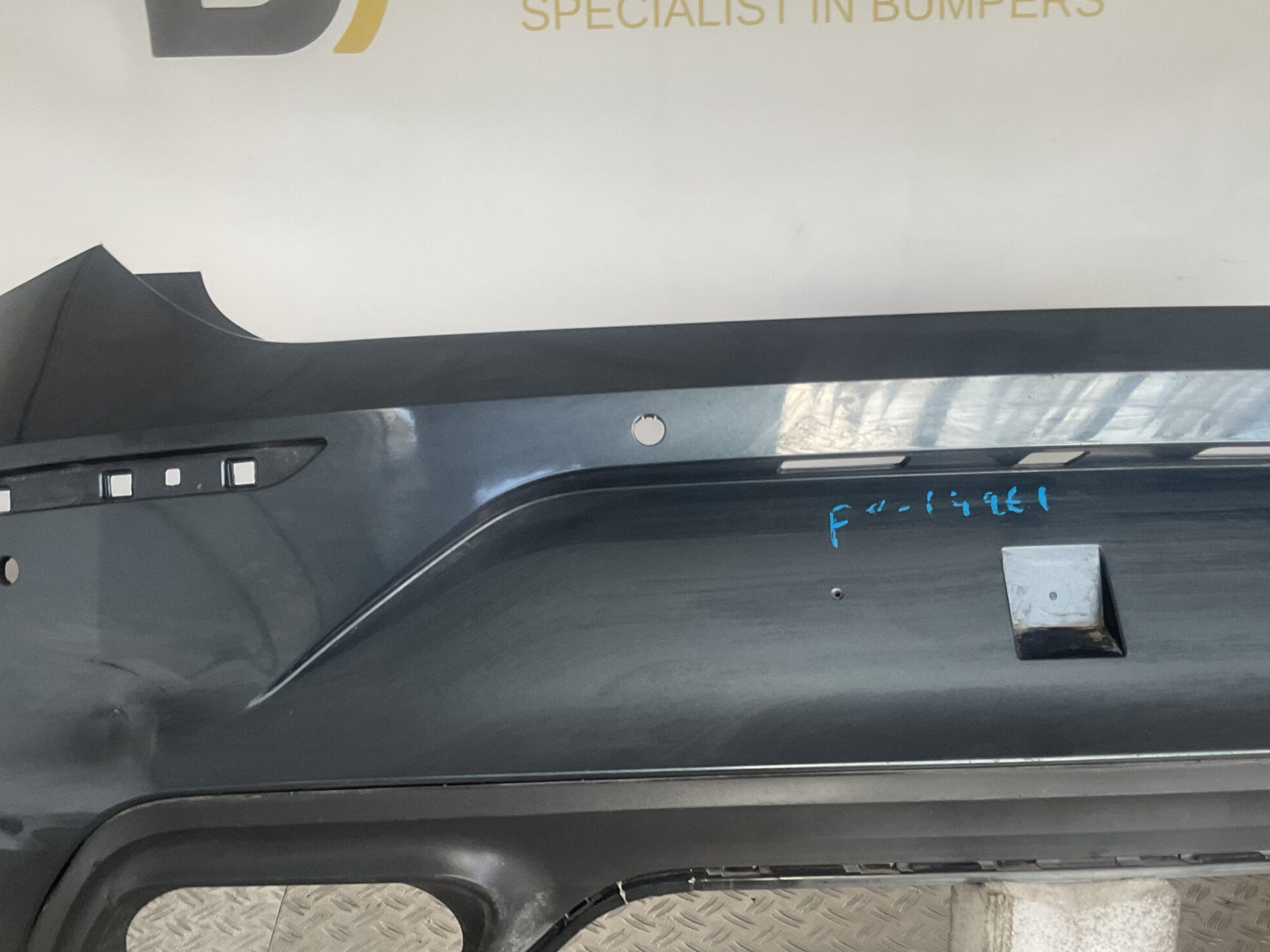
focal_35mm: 38
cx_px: 580
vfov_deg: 37.5
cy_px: 584
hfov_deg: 48.9
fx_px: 1394
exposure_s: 1/100
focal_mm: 3
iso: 64
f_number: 1.8
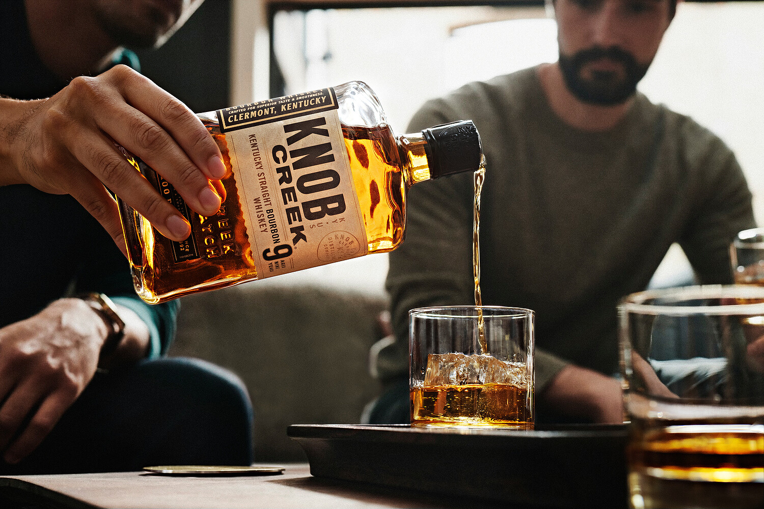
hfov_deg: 39.6
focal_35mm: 50
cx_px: 382
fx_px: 1061
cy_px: 254
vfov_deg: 27.0
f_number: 4.5
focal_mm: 50
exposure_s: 1/160
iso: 800
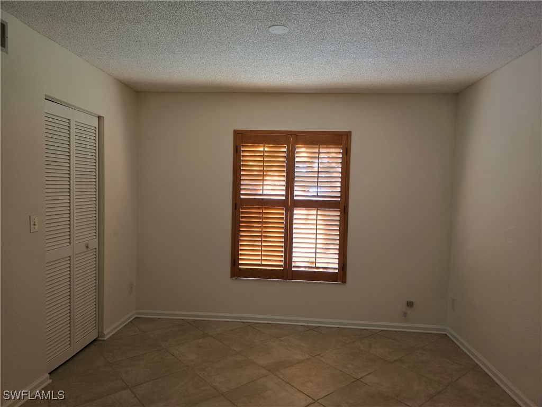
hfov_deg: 73.9
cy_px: 204
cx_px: 271
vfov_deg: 58.9
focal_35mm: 23
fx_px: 360
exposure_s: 1/120
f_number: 1.7
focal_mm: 6.3
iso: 320
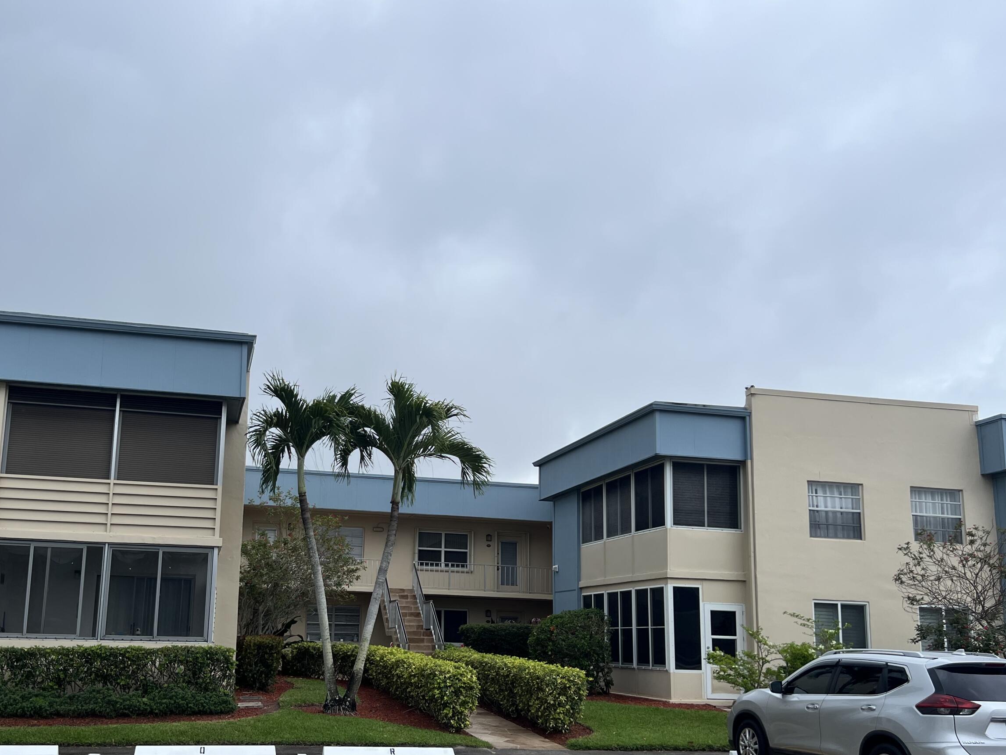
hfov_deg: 53.5
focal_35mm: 34
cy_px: 469
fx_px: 988
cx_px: 398
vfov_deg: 41.5
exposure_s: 1/1724
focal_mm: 5.7
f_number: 1.5
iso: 50
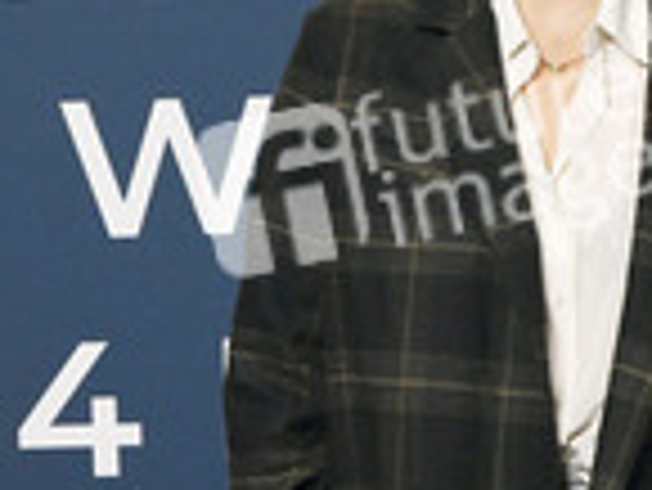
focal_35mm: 164
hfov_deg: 12.0
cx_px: 558
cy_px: 396
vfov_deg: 9.0
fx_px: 3092
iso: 1600
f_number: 10
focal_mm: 62
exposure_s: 1/200
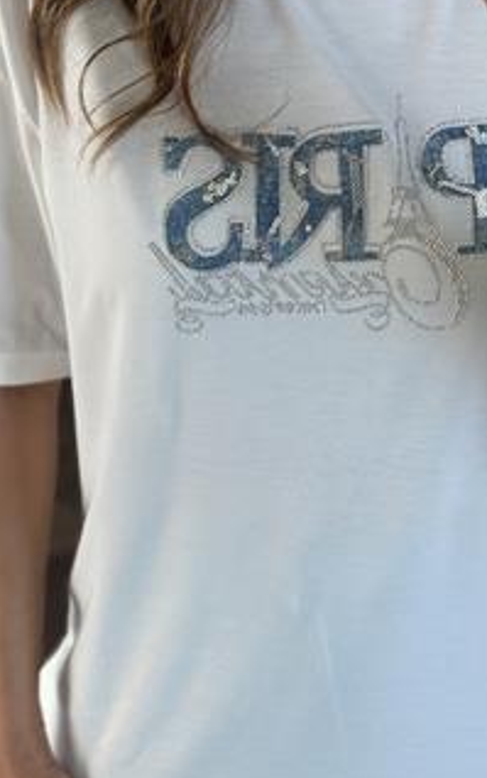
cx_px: 343
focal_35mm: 81
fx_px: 1719
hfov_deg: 16.1
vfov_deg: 25.5
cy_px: 431
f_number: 1.78
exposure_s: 1/153
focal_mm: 6.86
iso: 80
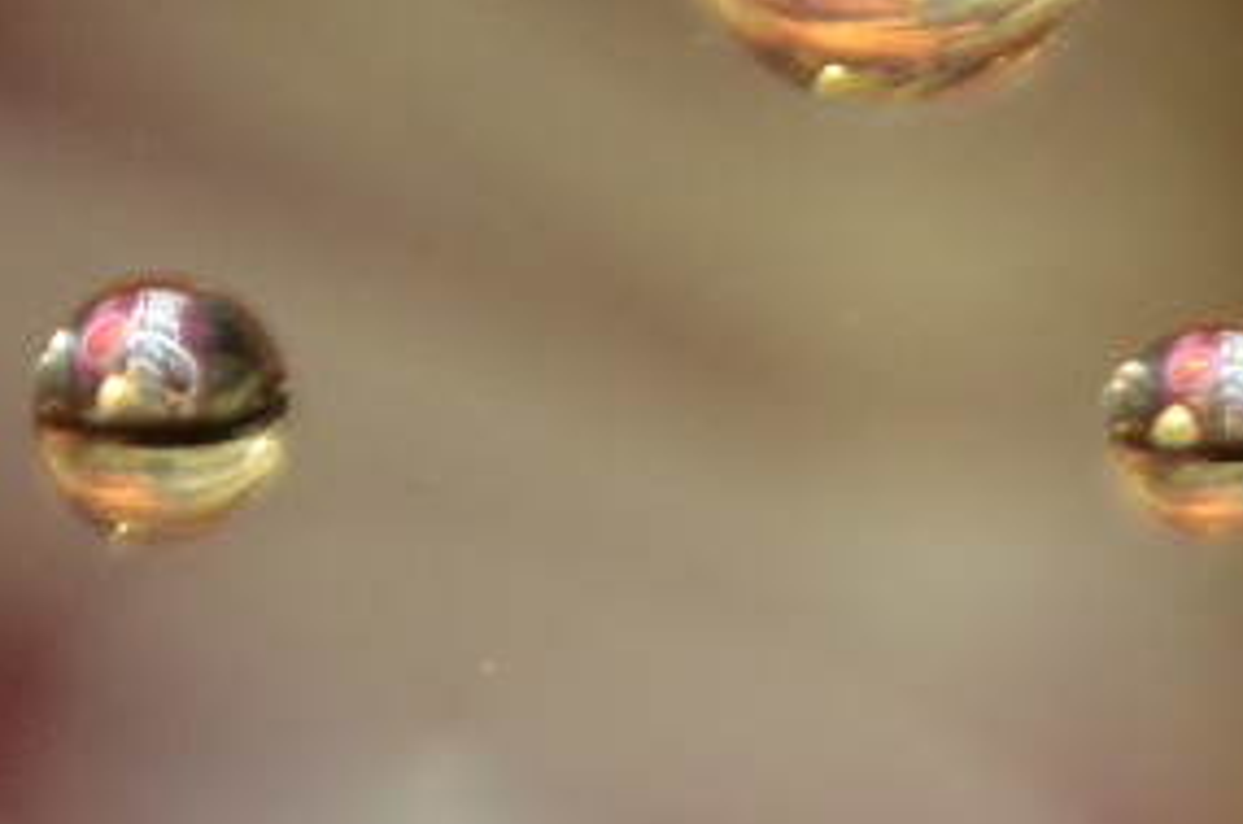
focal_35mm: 1713
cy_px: 2341
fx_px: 59046
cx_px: 1099
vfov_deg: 0.8
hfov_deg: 1.2
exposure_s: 1/15
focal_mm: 200
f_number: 5.6
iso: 500
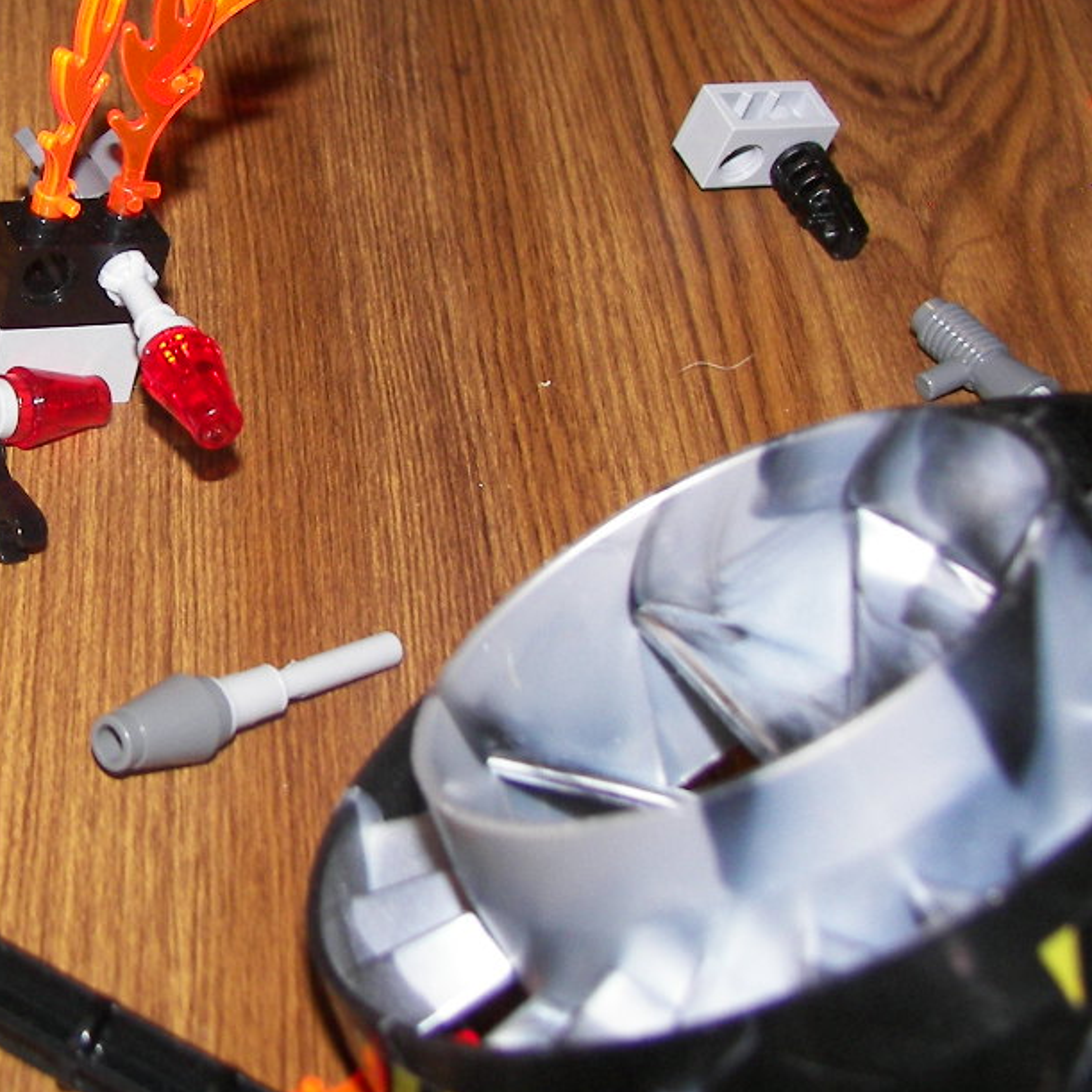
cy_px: 409
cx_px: 93
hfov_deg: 19.6
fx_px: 3105
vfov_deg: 19.9
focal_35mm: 87
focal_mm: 7.8
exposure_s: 1/30
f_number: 2.8
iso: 100
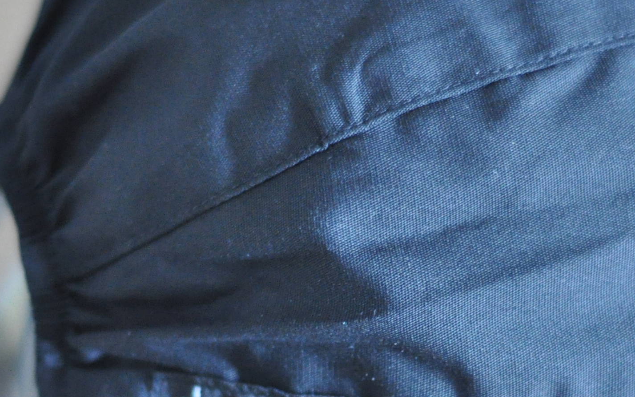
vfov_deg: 7.6
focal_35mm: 172
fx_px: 2976
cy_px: 316
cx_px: 402
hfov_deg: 12.2
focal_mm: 50
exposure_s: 1/30
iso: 1600
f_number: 1.8
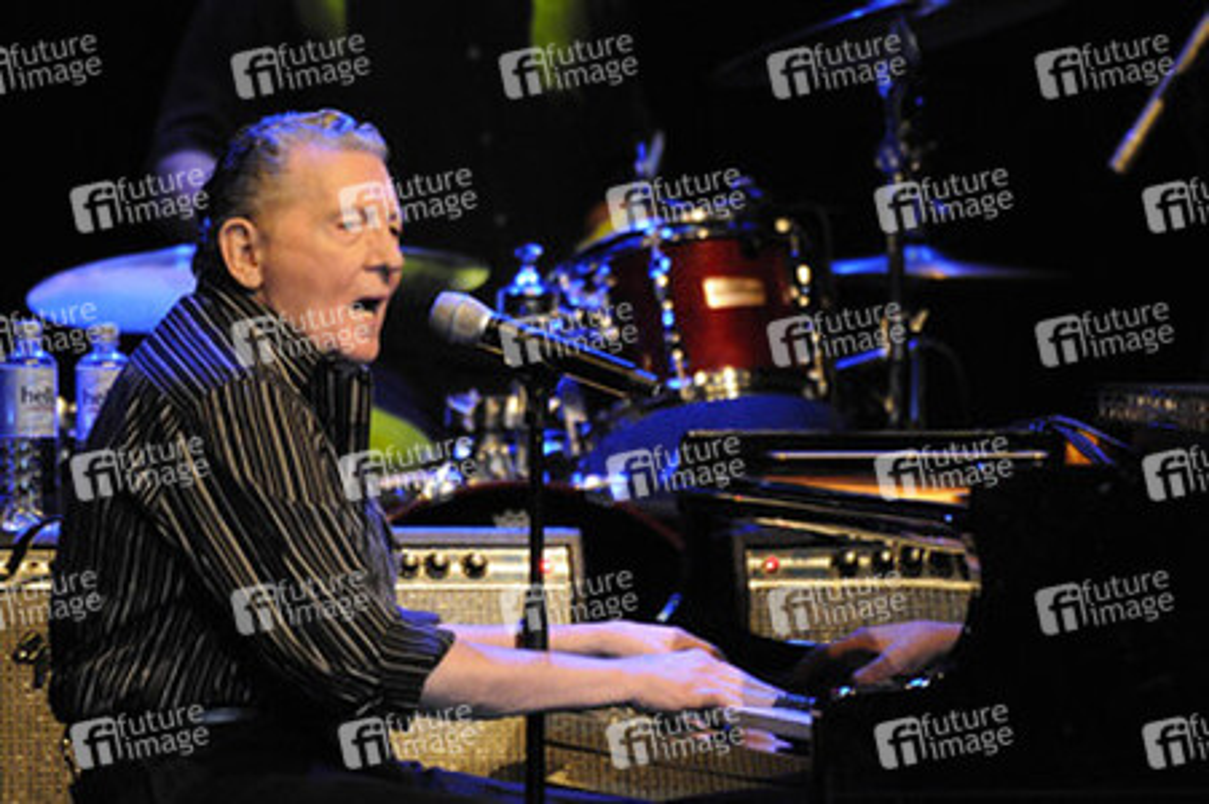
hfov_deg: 2.8
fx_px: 25168
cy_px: 402
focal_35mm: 750
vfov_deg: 1.8
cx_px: 604
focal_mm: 500
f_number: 4
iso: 3200
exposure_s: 1/80
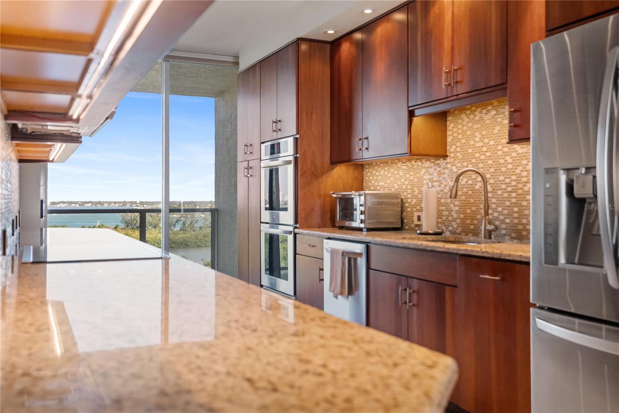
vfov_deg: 37.9
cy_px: 206
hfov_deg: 54.4
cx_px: 310
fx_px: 602
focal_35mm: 35
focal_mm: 35
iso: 1250
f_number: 5
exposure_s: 1/320
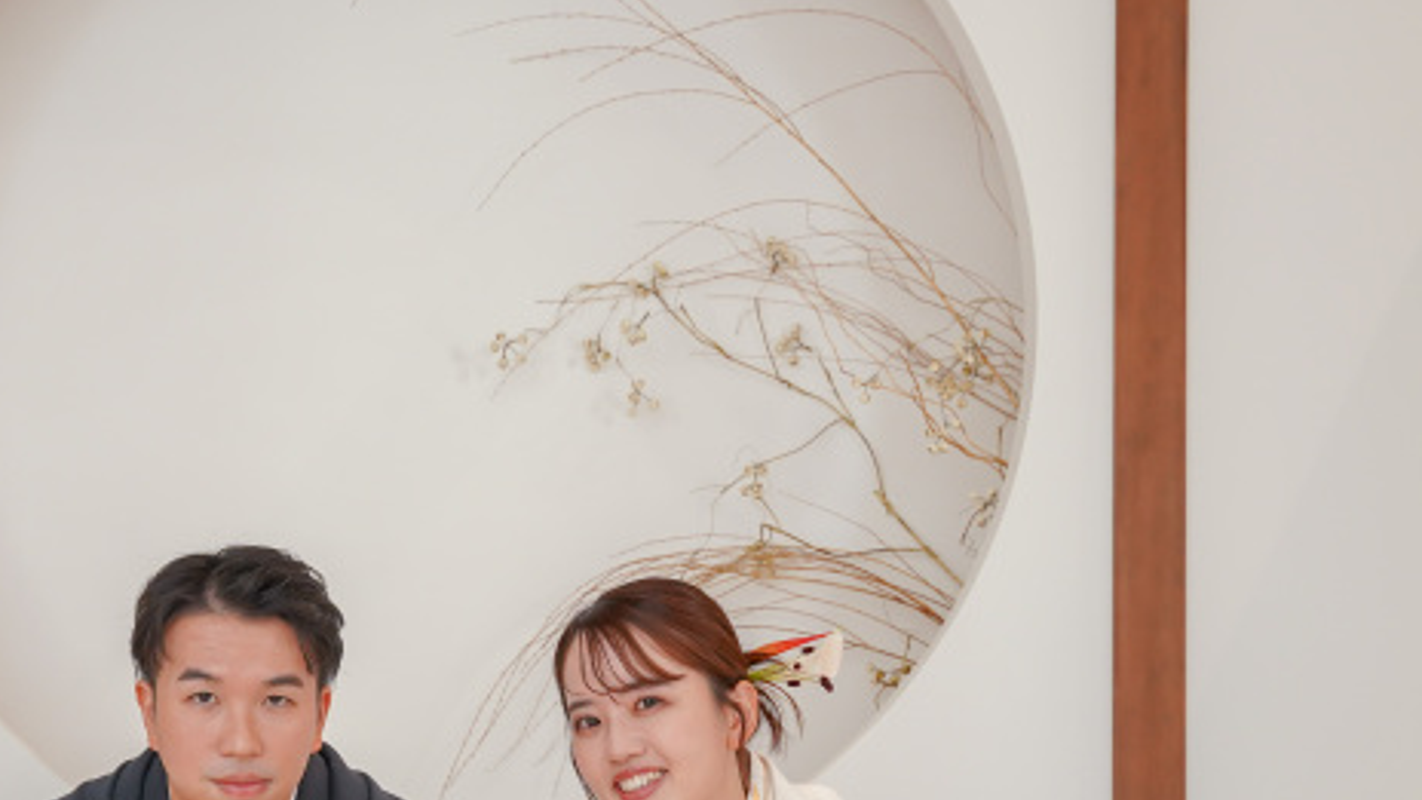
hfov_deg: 25.1
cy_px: 759
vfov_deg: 14.1
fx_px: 3191
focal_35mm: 85
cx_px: 567
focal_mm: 46.9
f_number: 5
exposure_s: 1/125
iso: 1250
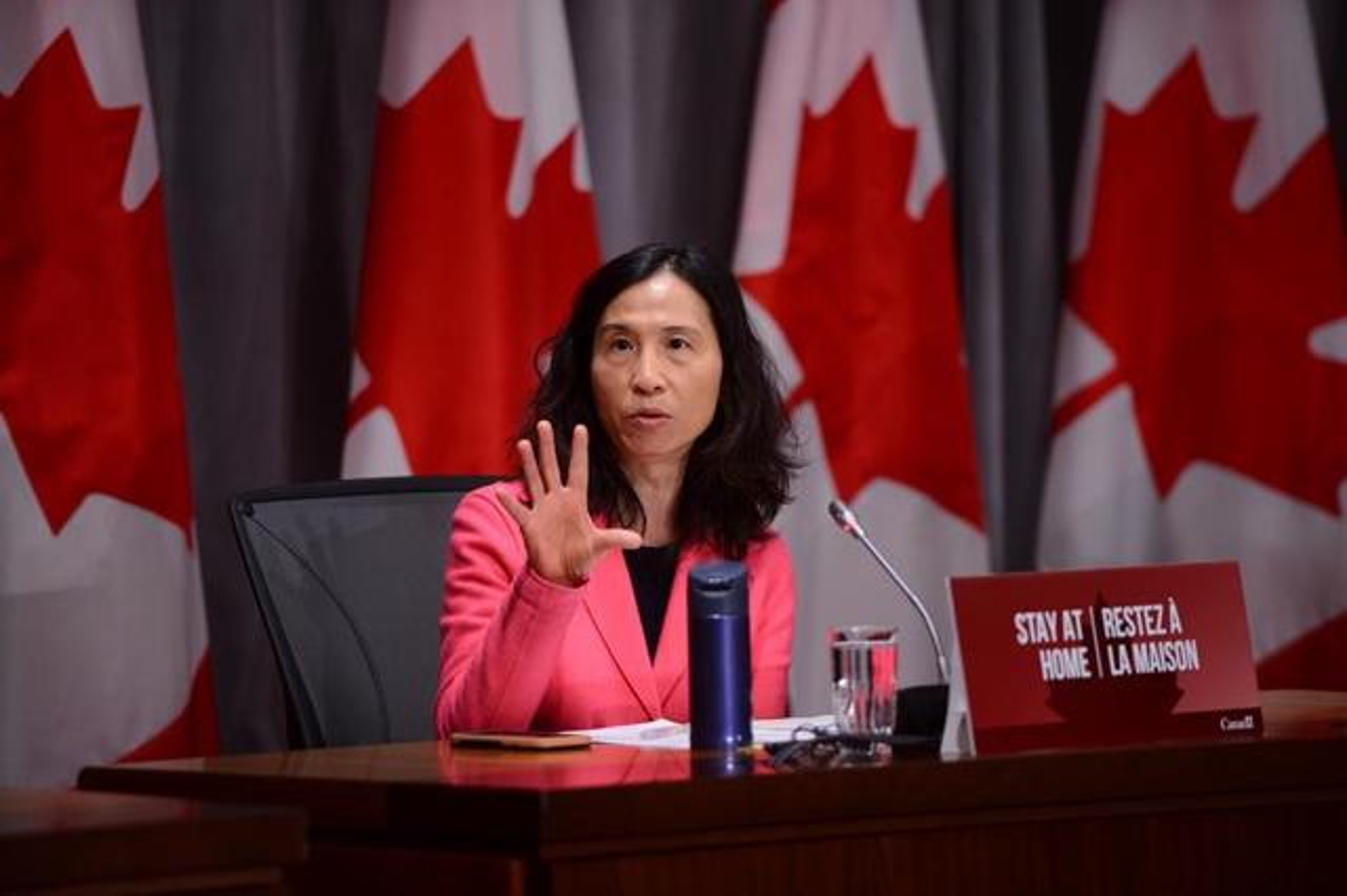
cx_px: 674
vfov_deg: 6.9
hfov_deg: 10.3
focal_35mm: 200
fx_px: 7479
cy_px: 448
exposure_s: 1/500
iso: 1600
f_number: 2.8
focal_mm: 200
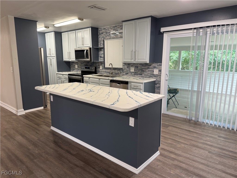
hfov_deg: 71.6
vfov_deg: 56.8
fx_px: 164
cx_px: 118
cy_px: 89
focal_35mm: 24
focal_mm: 6.76
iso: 125
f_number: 1.78
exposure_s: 1/60
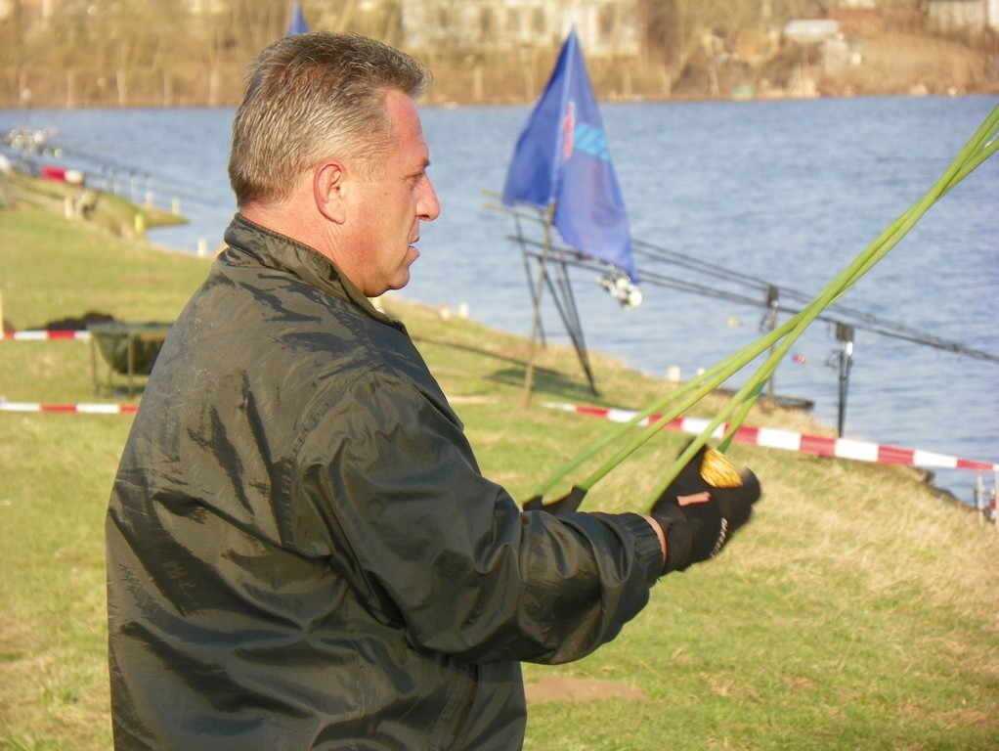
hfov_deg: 7.4
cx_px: 500
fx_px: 7740
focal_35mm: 268
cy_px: 376
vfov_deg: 5.6
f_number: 4.5
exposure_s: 1/200
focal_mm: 47.7
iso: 64
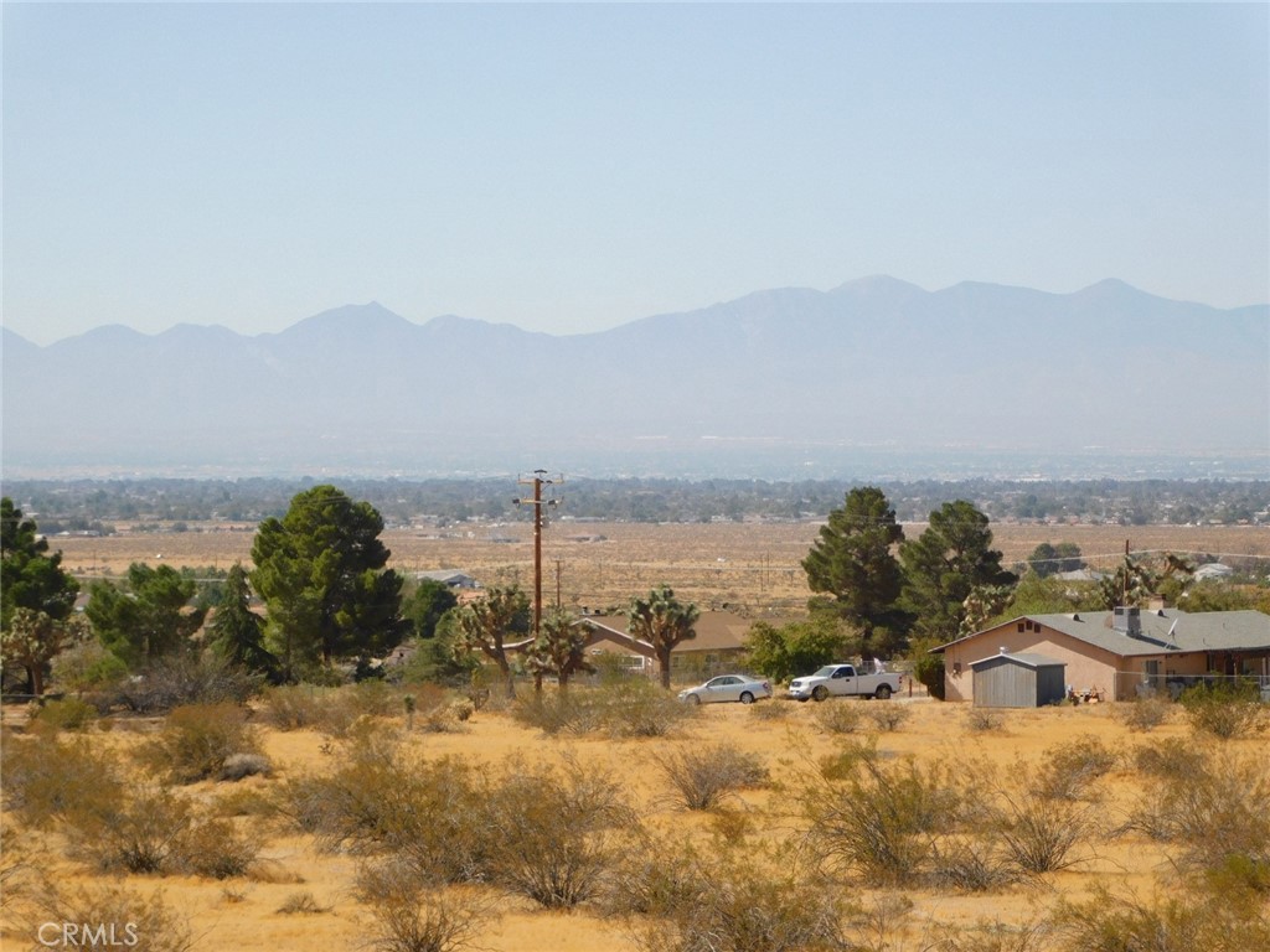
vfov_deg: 10.0
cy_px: 476
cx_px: 635
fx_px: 5430
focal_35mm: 148
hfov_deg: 13.3
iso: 125
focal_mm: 26.3
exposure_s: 1/640
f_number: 5.1
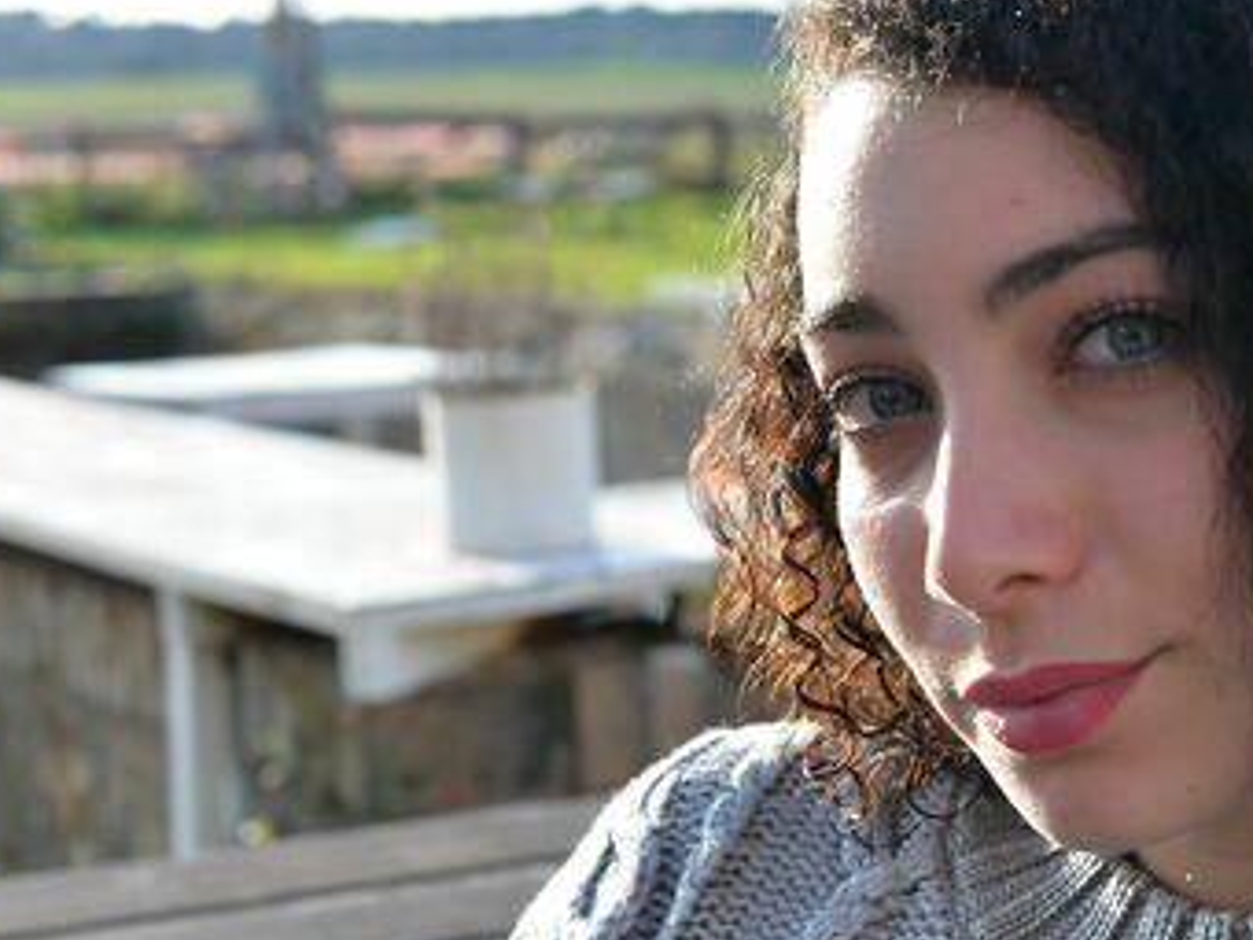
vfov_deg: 17.4
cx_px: 1054
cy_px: 422
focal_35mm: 85
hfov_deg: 22.6
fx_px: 3077
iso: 200
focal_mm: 50
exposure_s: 1/200
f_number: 7.1
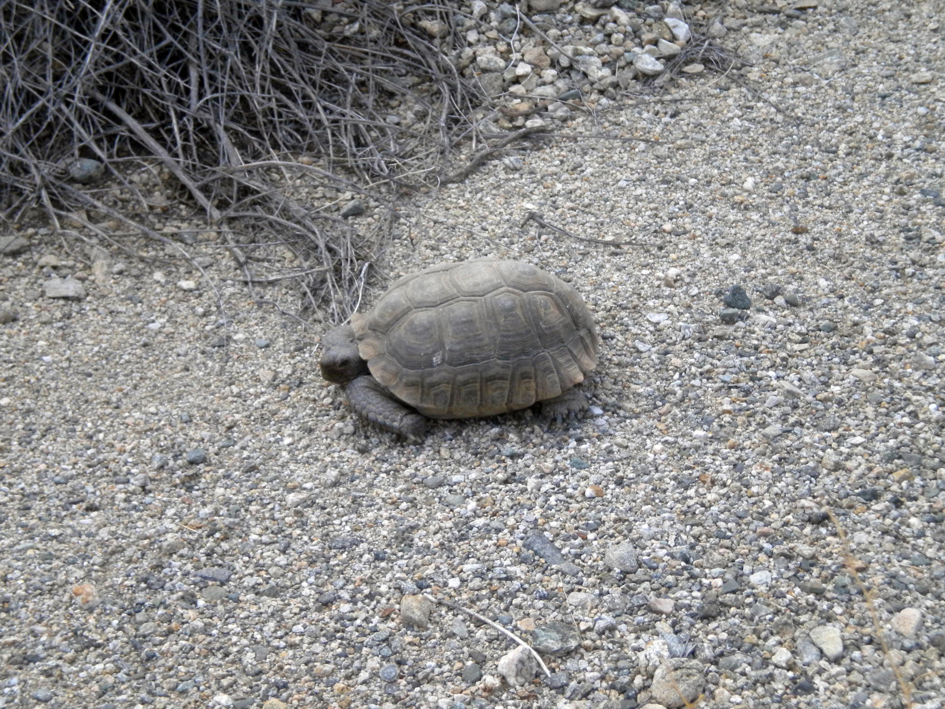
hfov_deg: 18.7
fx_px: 2866
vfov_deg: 14.1
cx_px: 472
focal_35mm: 105
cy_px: 354
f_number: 5.9
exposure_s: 1/426
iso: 290
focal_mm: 18.9
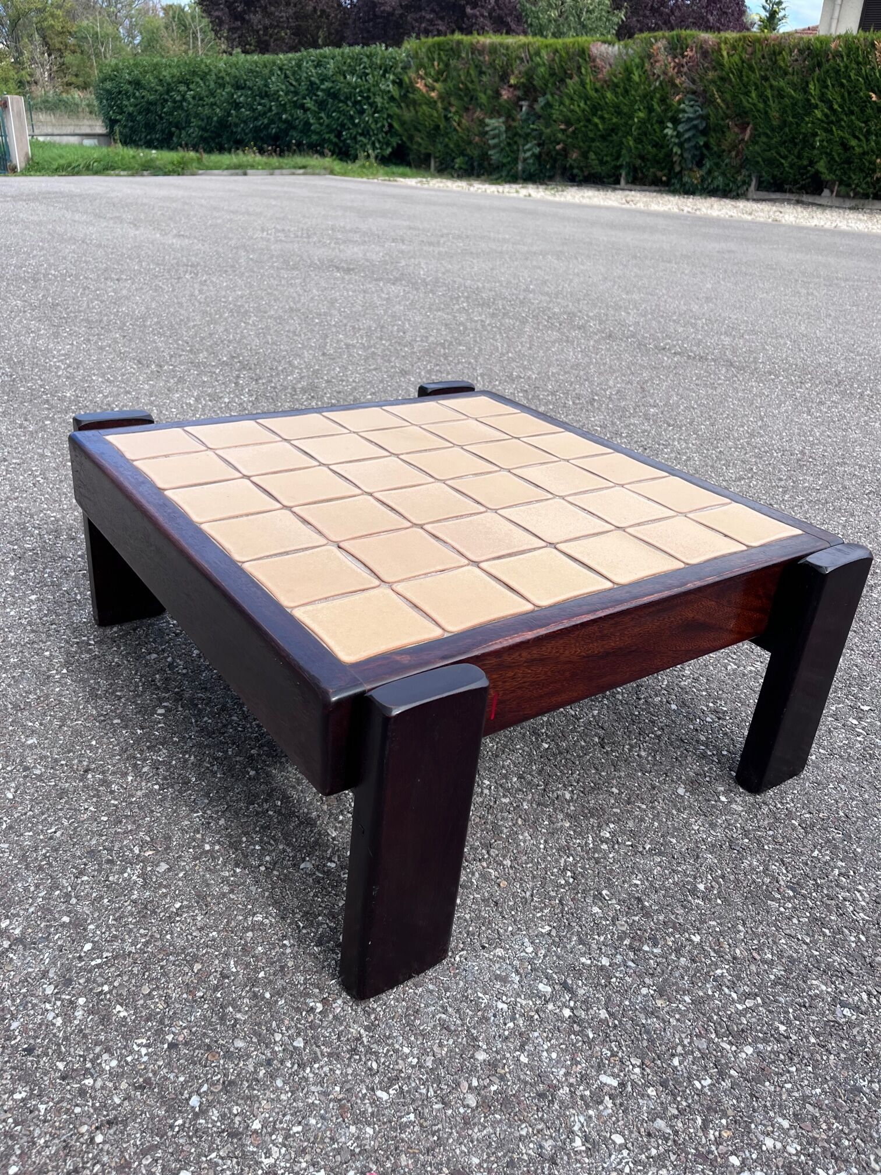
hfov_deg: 53.1
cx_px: 440
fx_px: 882
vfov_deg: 67.3
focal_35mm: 26
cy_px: 588
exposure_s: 1/1441
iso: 50
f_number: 1.6
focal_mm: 5.1
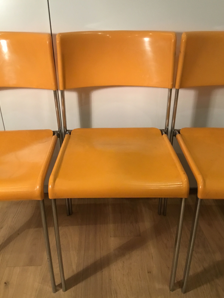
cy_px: 149
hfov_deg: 44.2
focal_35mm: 32
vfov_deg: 56.8
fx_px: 276
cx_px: 113
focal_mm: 3.3
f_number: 2.4
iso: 200
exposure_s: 1/33
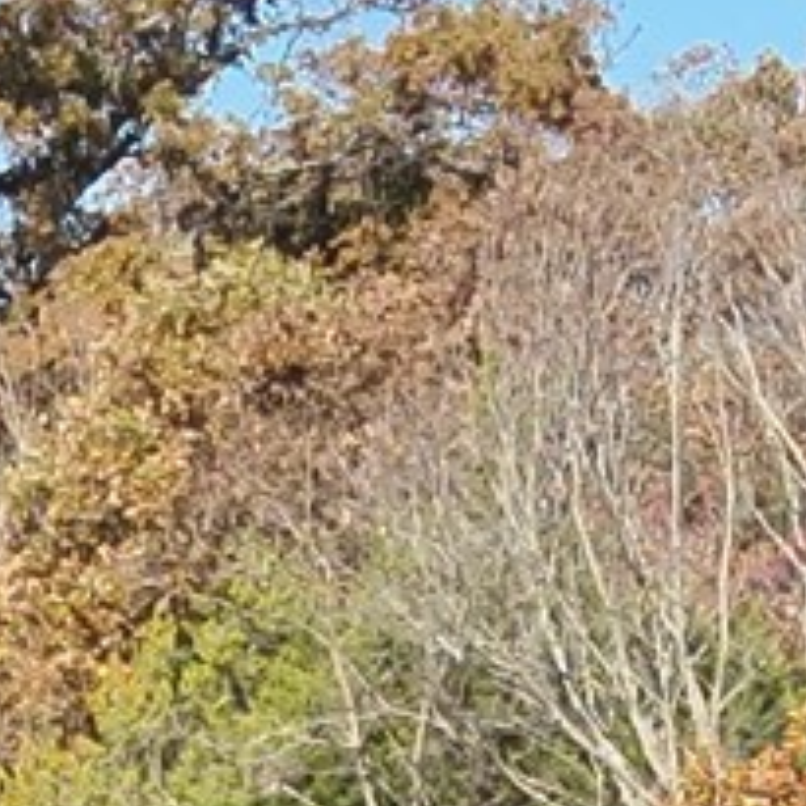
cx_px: -181
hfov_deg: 8.7
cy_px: 1549
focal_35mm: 199
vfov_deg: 8.4
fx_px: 5242
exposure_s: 1/800
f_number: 2.8
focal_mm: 4.4
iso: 100
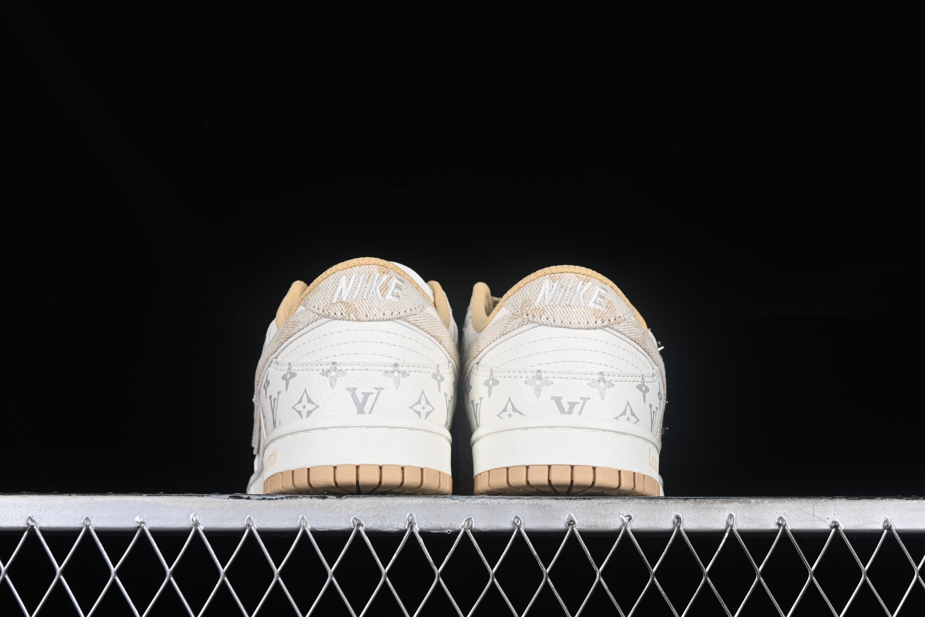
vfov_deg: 18.2
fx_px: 1927
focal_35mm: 75
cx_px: 462
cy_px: 308
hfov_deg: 27.0
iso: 160
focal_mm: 50
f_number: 8
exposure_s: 1/80
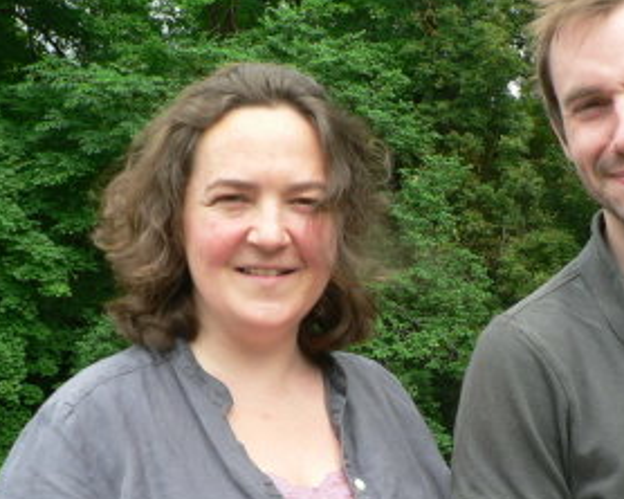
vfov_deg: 26.5
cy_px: 335
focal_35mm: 57
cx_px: 458
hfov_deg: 32.5
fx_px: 1052
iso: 80
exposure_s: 1/100
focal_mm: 6
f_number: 4
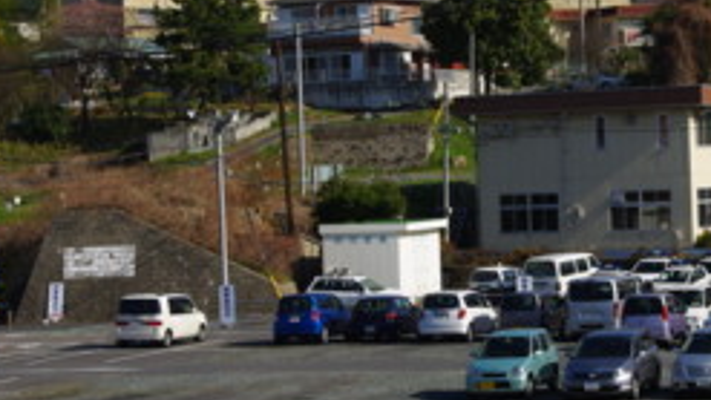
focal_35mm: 128
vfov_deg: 9.5
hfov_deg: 16.7
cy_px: 155
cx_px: 469
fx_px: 2413
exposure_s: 1/250
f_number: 8
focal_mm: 45
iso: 100
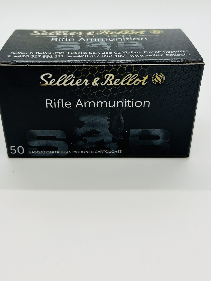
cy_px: 88
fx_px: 309
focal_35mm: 38
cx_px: 102
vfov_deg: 48.0
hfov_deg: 37.7
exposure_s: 1/445
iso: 50
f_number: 1.5
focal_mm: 5.7
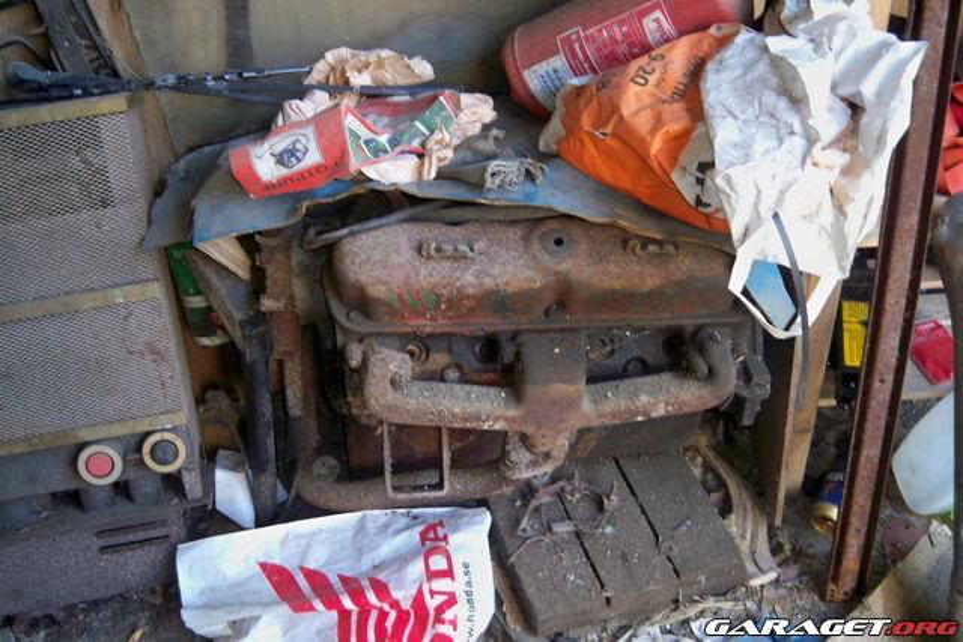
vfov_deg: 36.0
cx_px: 482
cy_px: 321
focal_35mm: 37
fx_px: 990
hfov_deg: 51.9
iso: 200
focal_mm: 7.9
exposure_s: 1/30
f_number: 3.1
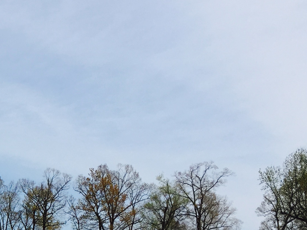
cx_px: -150
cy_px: 289
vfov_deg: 16.2
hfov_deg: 19.6
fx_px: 772
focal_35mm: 87
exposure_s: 1/3968
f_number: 2.2
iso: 32
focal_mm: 4.15
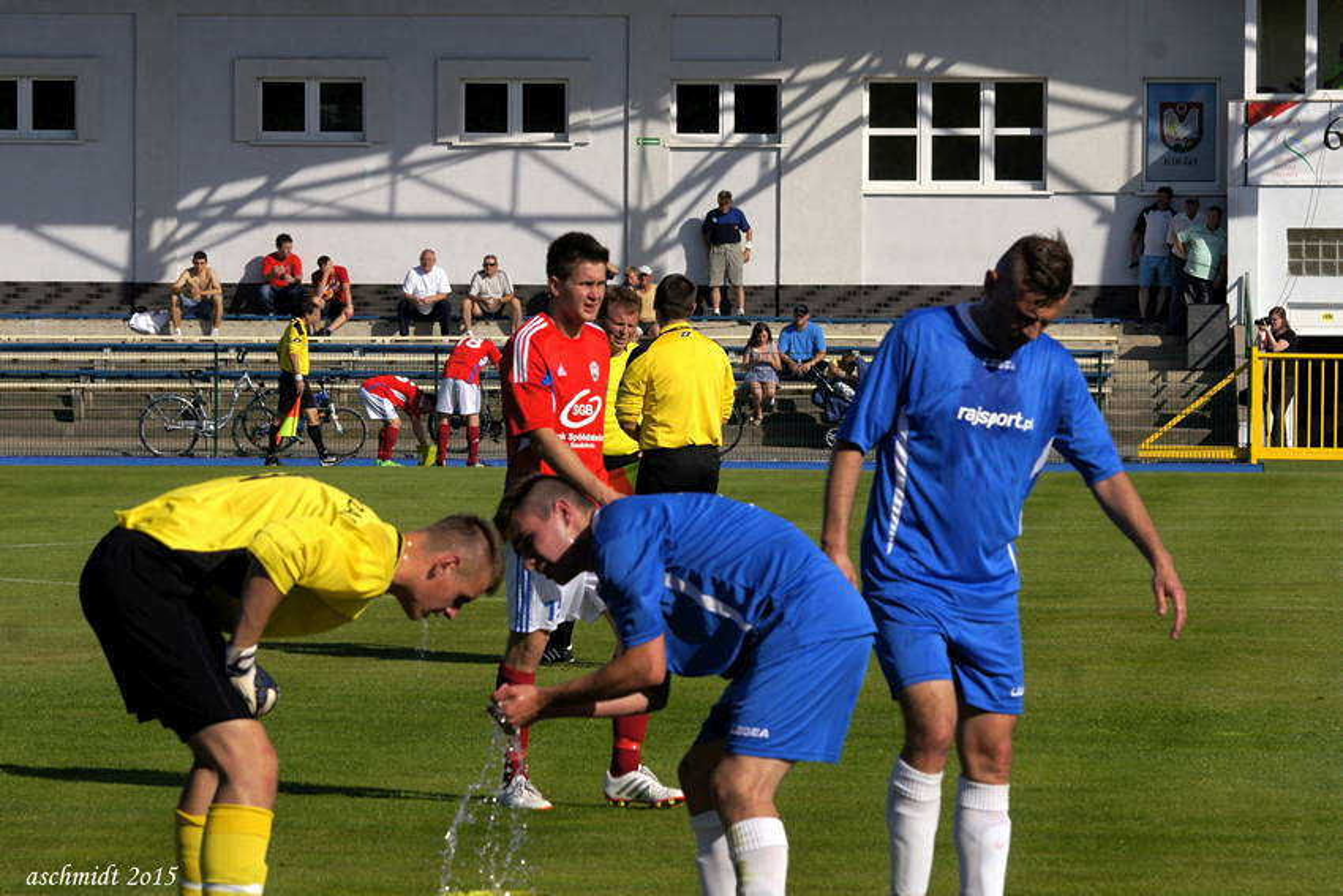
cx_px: 672
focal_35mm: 202
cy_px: 448
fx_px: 7555
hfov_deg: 10.2
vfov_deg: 6.8
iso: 200
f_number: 11
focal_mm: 135
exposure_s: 1/1250
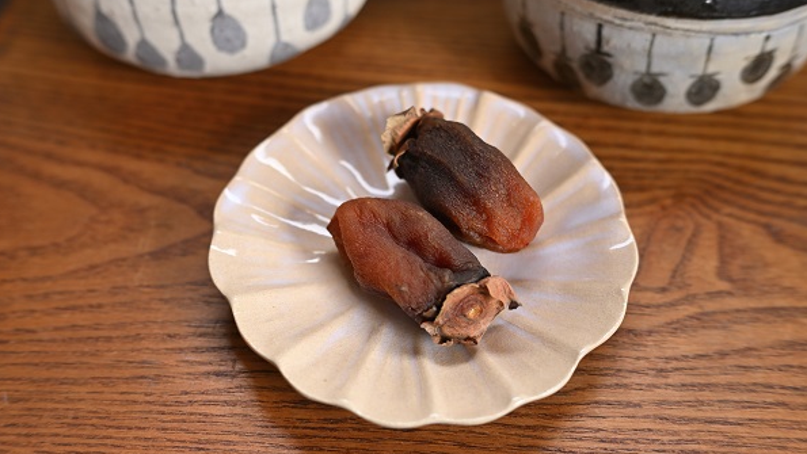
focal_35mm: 43
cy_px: 207
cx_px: 405
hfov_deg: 47.3
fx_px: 920
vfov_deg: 27.7
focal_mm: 40
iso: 400
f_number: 3.5
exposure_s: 1/25
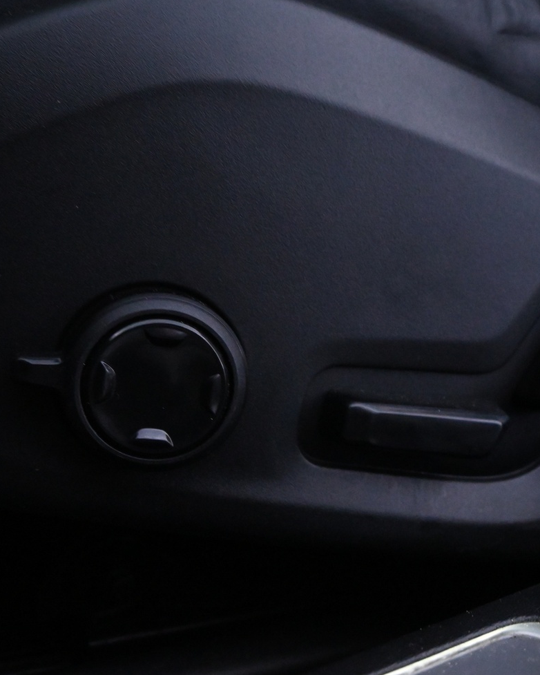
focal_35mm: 42
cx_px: 379
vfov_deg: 43.8
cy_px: 359
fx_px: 839
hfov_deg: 35.2
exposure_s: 1/40
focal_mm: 18
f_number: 6.3
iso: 5000
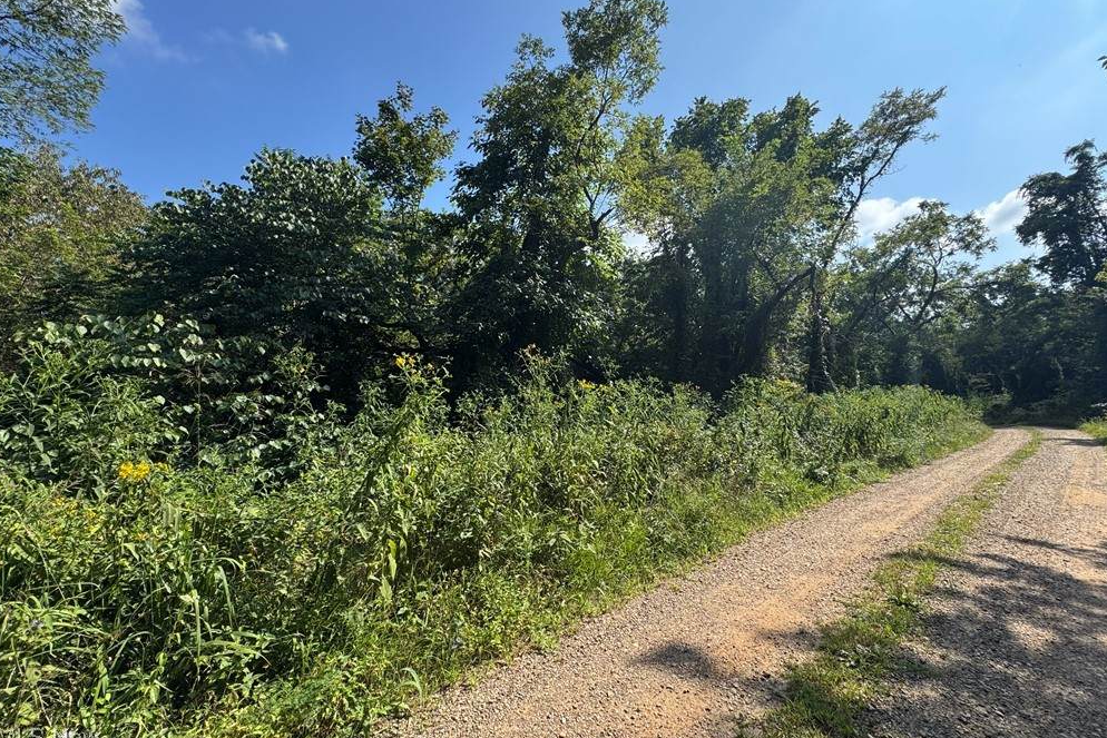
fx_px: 461
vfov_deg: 77.2
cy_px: 335
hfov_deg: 100.4
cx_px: 560
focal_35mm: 15
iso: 40
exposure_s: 1/681
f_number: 2.2
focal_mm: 2.22
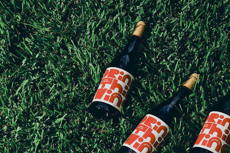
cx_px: 150
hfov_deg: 22.5
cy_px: 125
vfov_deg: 15.1
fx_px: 575
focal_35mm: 90
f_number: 8
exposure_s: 1/200
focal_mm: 48
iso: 100
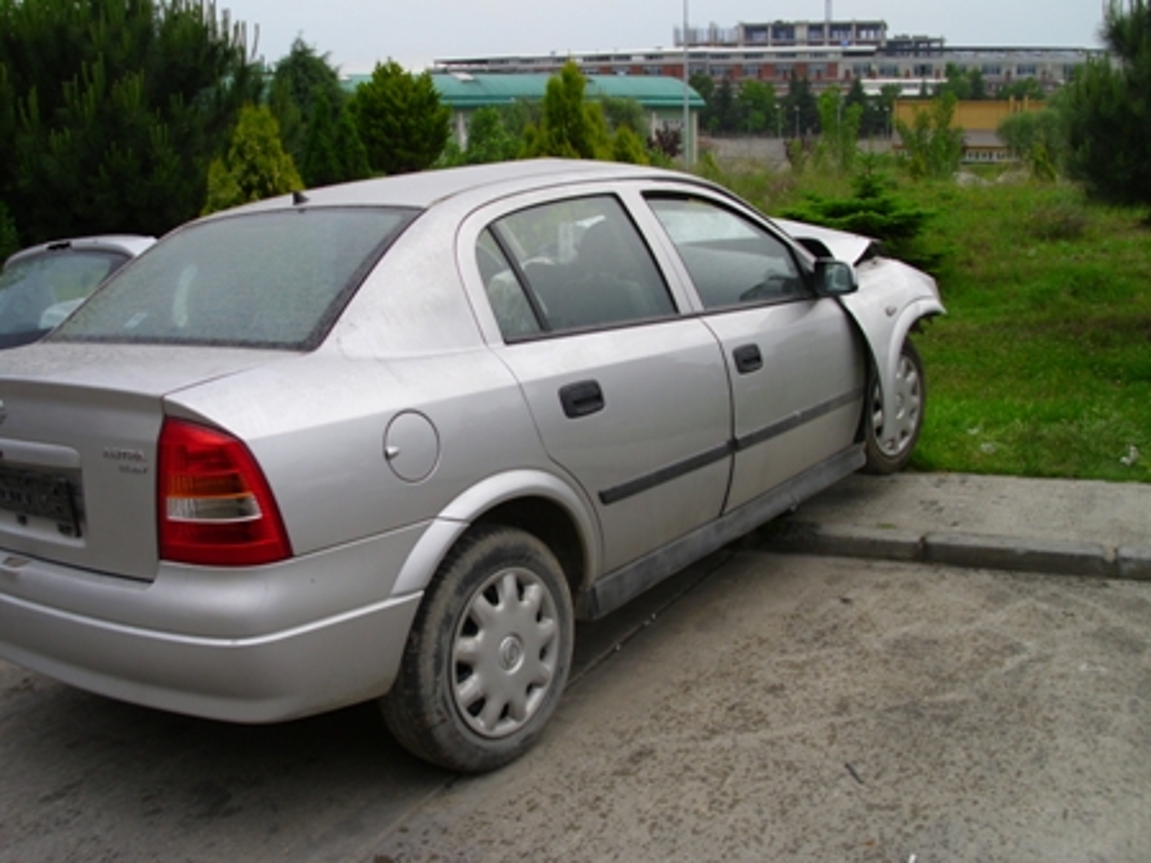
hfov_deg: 52.6
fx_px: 1164
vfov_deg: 40.7
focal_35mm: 35
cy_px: 432
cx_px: 576
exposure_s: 1/98
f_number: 3
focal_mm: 6.2
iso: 50
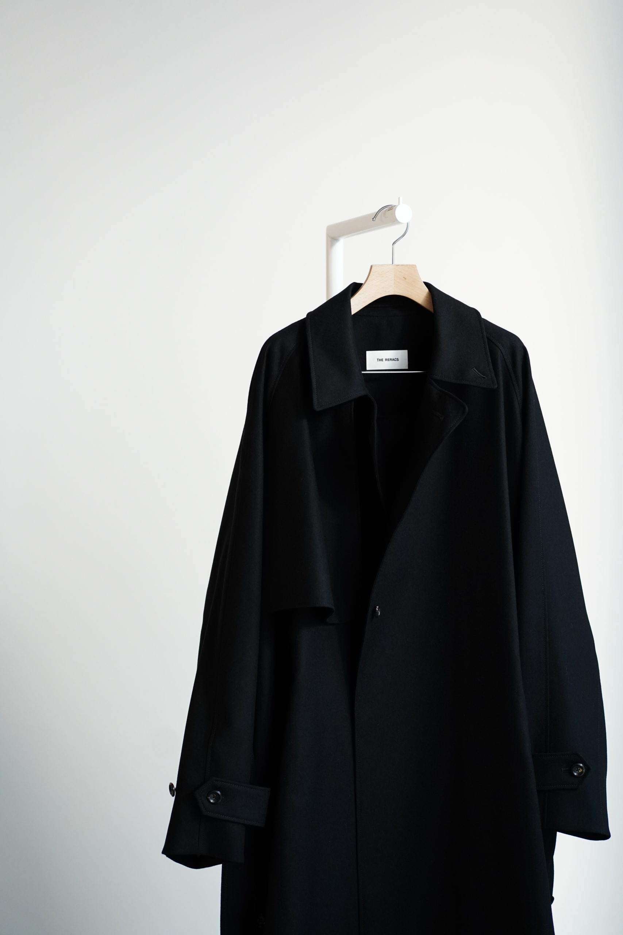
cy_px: 468
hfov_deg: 24.6
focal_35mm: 55
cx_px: 312
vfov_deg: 36.2
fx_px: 1427
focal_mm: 55
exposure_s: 1/60
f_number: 2.8
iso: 2000
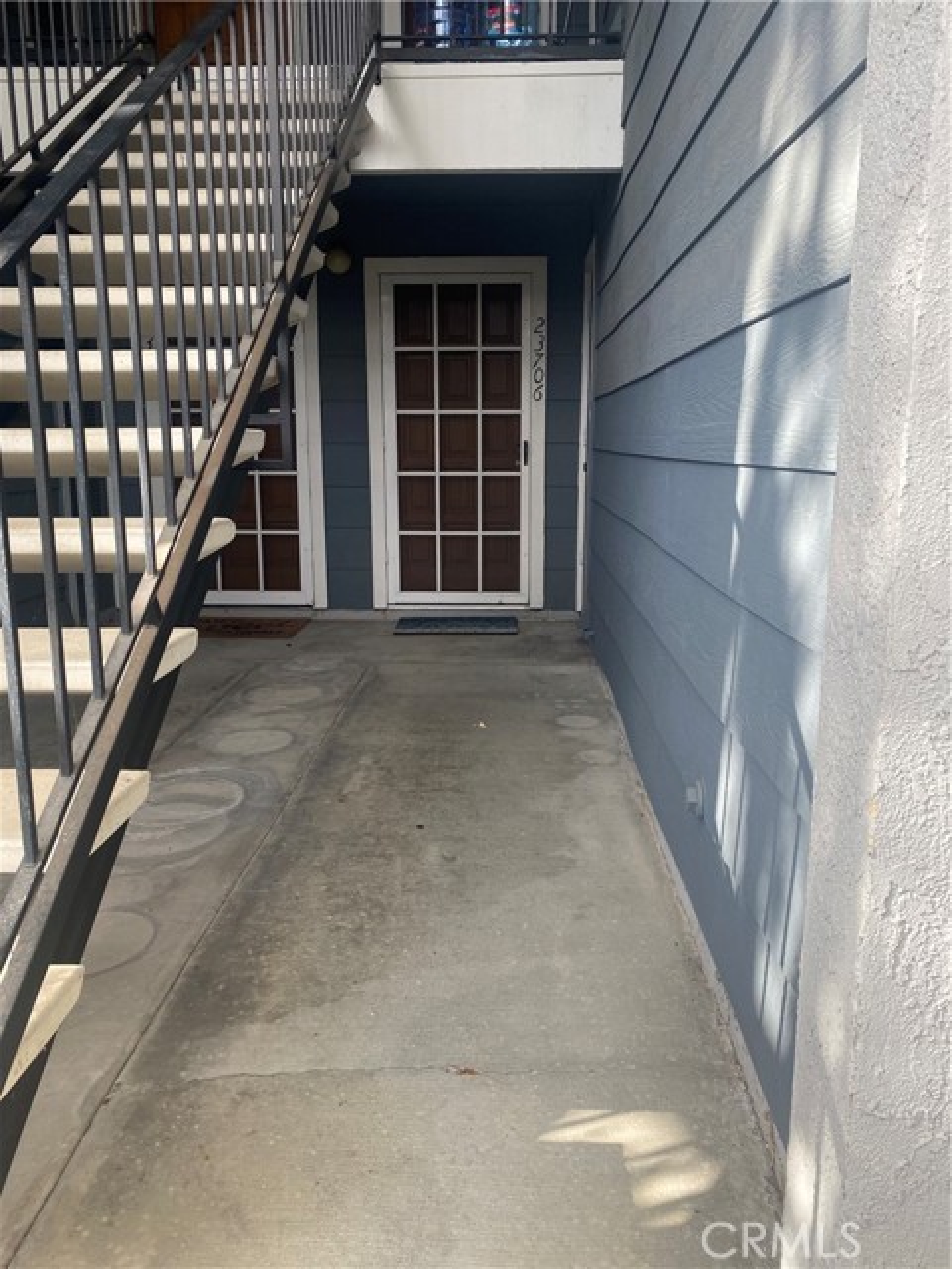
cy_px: 634
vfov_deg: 67.3
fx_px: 953
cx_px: 476
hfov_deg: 53.1
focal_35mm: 26
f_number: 1.8
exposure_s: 1/302
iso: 32
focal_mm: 4.25
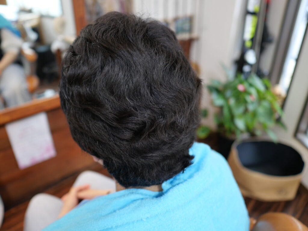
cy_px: 116
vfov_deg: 46.8
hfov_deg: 60.0
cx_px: 154
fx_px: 267
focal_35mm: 30
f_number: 1.7
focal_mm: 15
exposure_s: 1/60
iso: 250
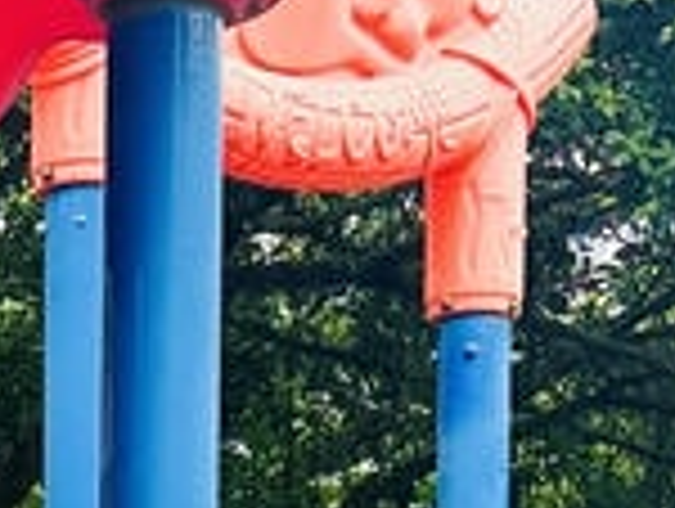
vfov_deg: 7.3
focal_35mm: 192
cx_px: -238
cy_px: 1173
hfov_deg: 10.1
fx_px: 3750
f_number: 1.78
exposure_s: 1/544
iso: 80
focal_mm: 6.86
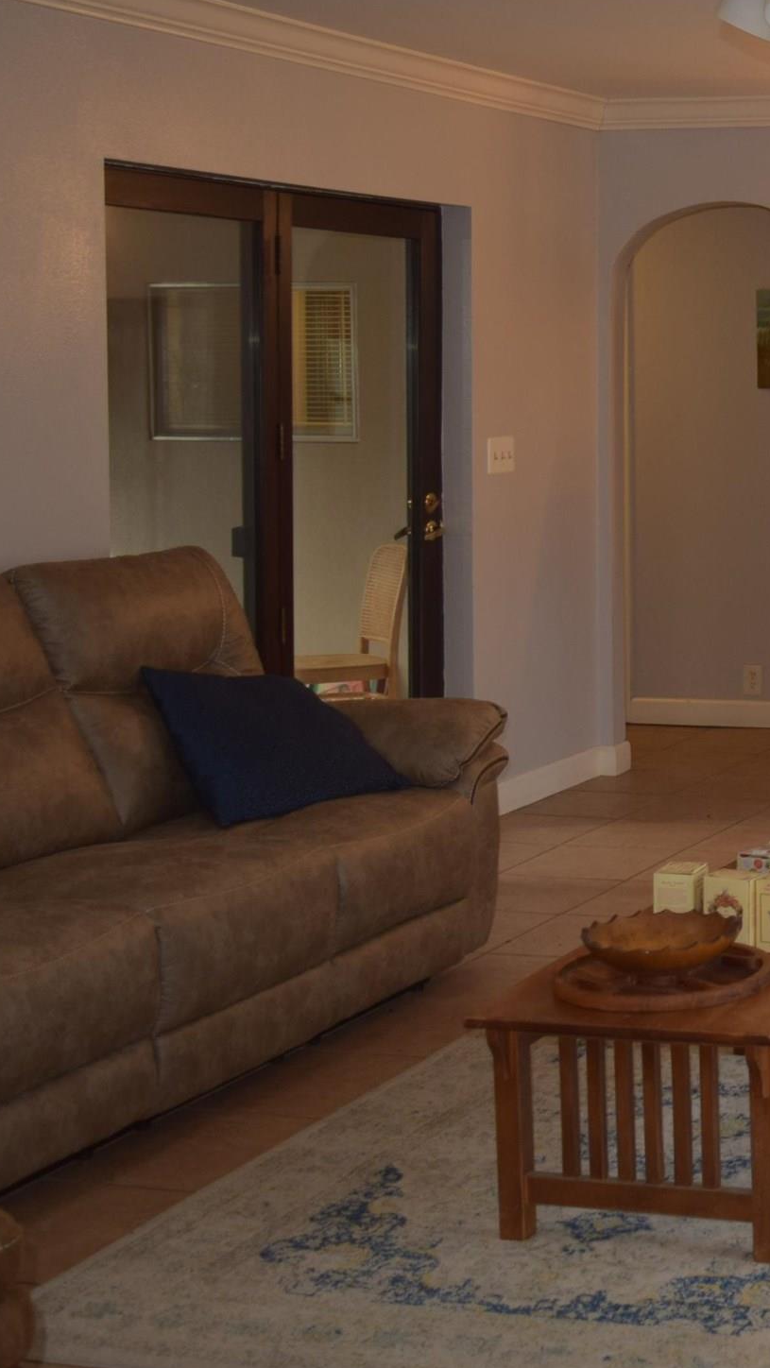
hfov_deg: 18.0
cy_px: 503
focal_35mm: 60
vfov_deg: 34.7
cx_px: 1137
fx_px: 2177
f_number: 3.5
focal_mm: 18
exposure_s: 1/80
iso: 400
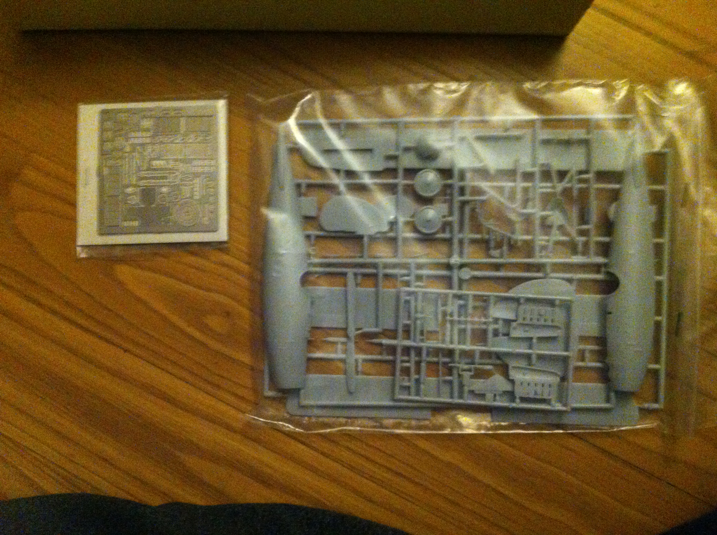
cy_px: 268
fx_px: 724
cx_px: 358
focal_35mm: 35
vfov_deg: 40.6
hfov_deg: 52.7
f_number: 2.8
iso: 1000
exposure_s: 1/15
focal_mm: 3.85
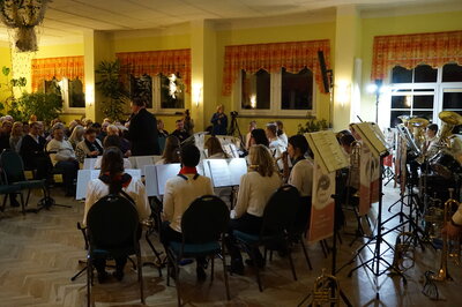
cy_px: 154
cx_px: 231
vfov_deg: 38.3
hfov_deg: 55.1
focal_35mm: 34
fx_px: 442
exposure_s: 1/100
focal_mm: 23
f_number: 4
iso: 3200
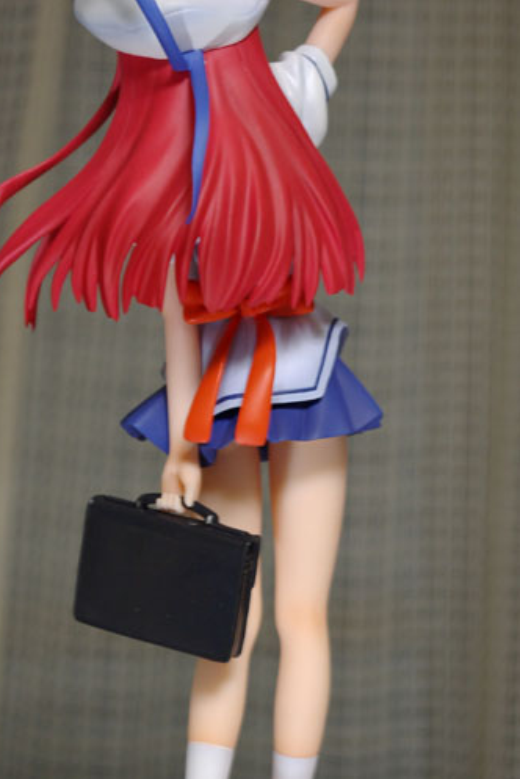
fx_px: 1937
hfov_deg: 15.3
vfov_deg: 22.7
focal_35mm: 90
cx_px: 247
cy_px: 421
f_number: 8
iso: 800
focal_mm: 55
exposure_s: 1/10
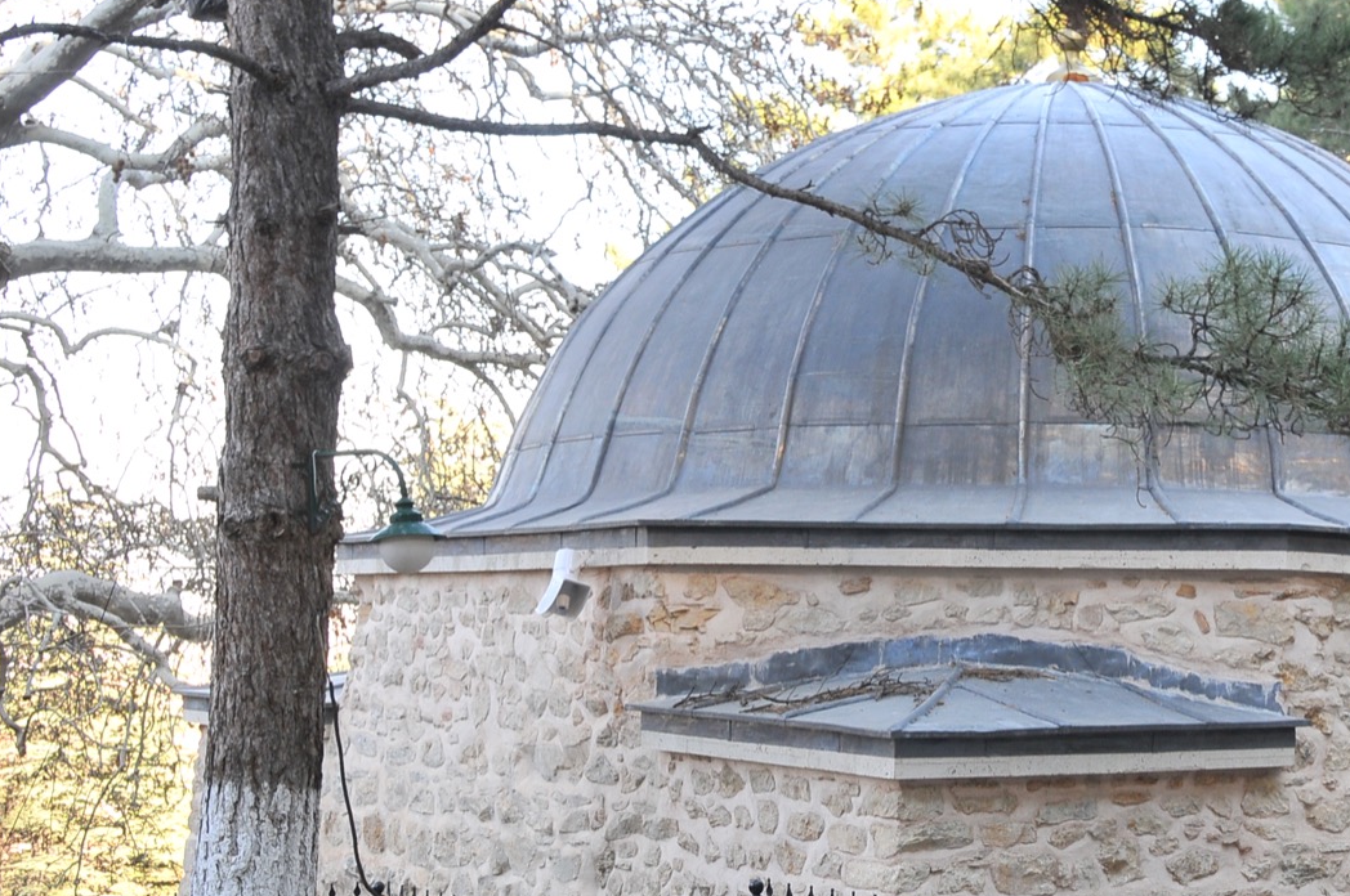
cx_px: 1063
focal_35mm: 67
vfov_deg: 20.2
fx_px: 2509
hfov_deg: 29.5
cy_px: 608
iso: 320
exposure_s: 1/60
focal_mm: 26
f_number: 8
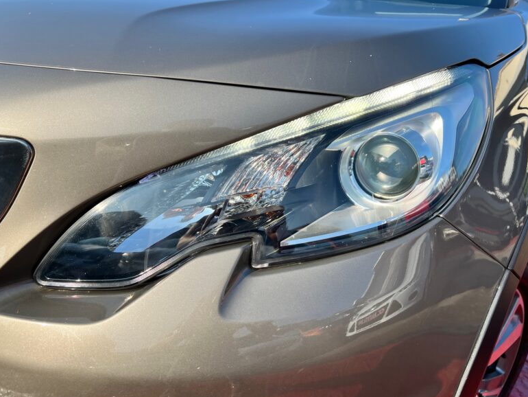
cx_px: 261
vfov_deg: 51.4
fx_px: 412
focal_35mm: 27
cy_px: 201
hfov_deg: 65.3
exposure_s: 1/2404
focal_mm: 5.7
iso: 50
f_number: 1.5
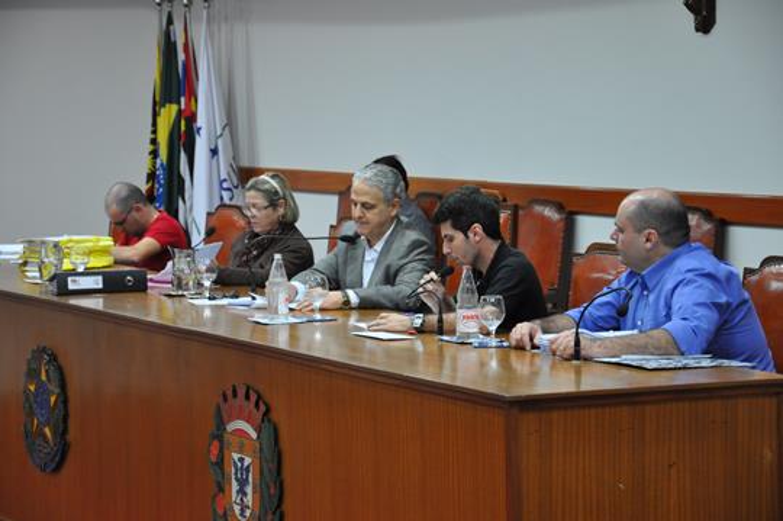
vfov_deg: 13.0
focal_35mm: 105
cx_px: 392
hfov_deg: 19.5
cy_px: 260
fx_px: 2282
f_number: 5.3
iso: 800
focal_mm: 70
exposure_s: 1/25
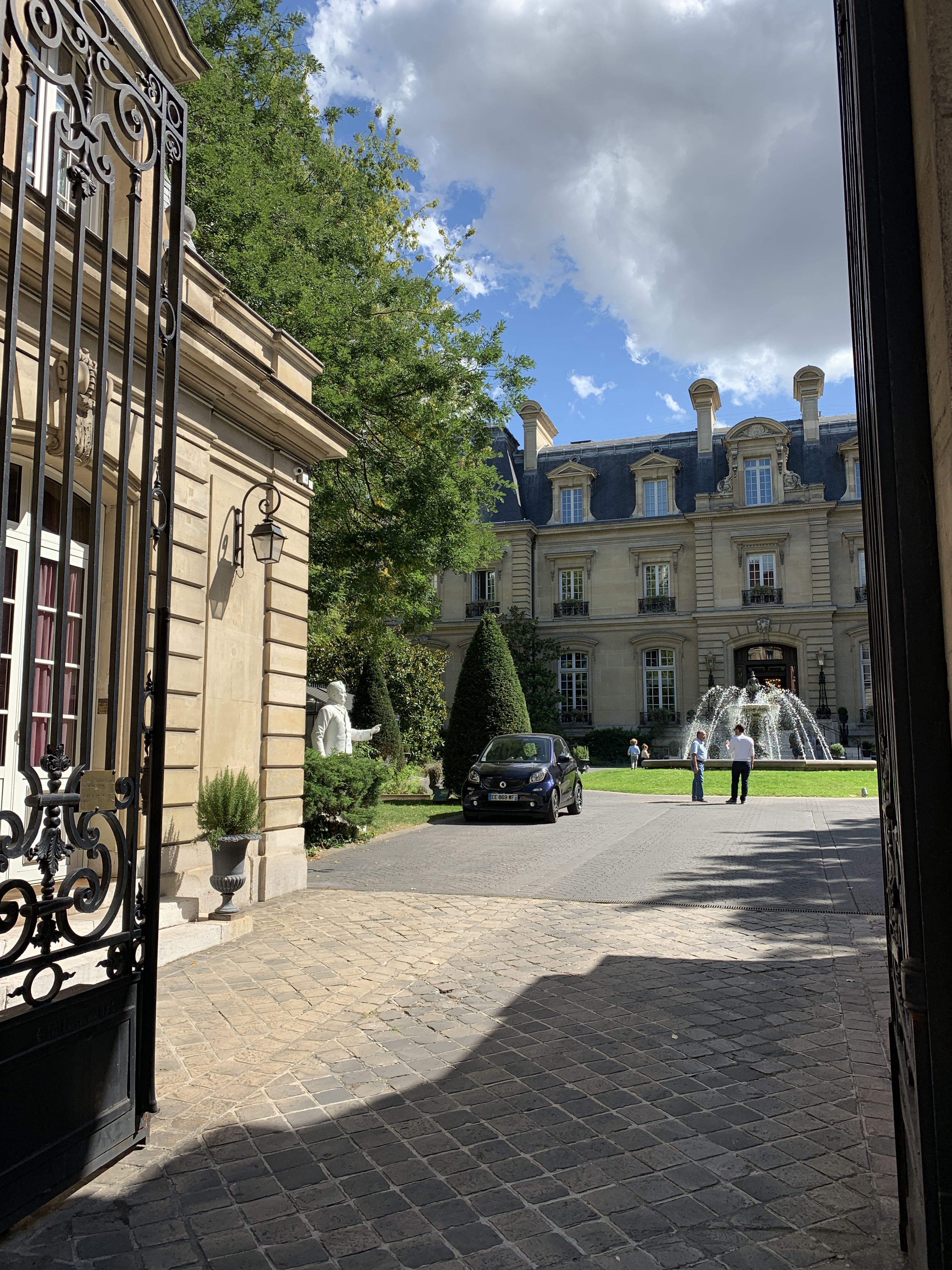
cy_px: 635
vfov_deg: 67.3
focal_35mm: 26
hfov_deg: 53.1
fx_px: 953
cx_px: 476
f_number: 1.8
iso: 25
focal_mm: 4.25
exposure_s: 1/1689
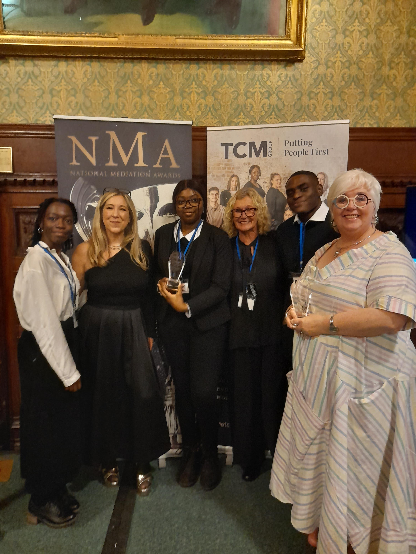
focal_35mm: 25
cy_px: 277
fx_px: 401
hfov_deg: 54.9
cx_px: 208
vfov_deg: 69.4
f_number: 2
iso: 640
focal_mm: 4.6
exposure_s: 1/20
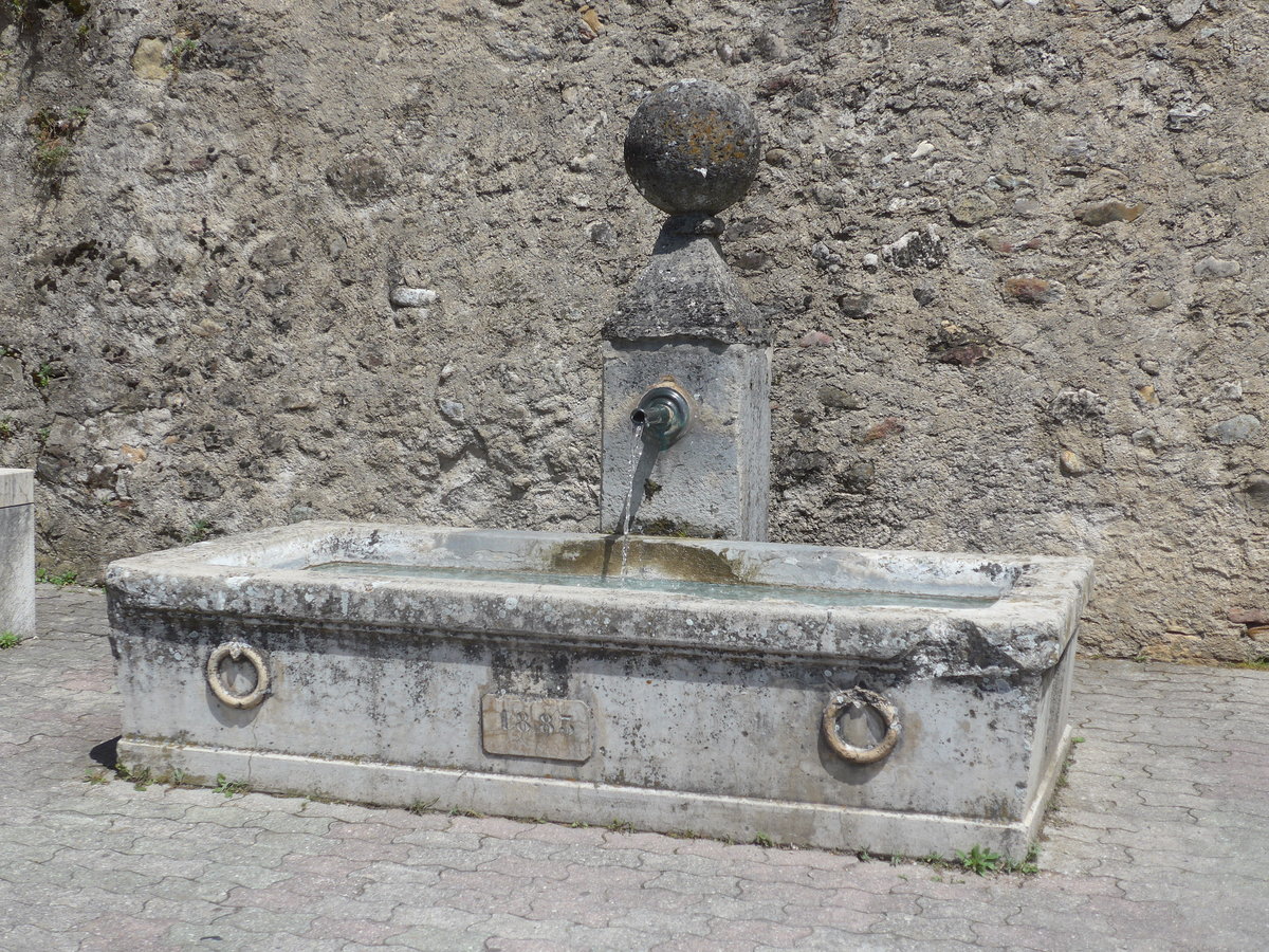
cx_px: 634
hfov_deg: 36.8
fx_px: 1906
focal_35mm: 52
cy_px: 476
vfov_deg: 28.0
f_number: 3.3
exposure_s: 1/1600
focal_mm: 10.7
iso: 80
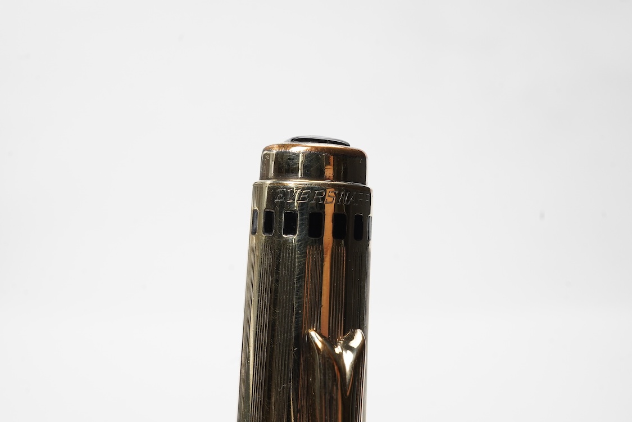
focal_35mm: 45
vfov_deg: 29.9
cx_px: 316
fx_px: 790
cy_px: 211
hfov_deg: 43.6
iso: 640
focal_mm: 30
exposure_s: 1/100
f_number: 22
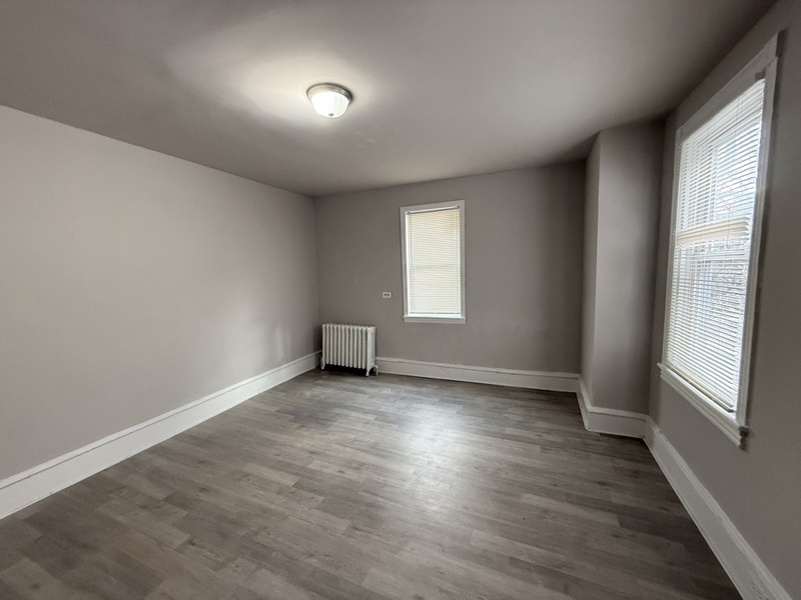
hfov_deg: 102.1
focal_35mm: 14
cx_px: 400
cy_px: 300
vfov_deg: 85.7
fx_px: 324
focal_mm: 2.22
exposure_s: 1/120
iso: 500
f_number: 2.2
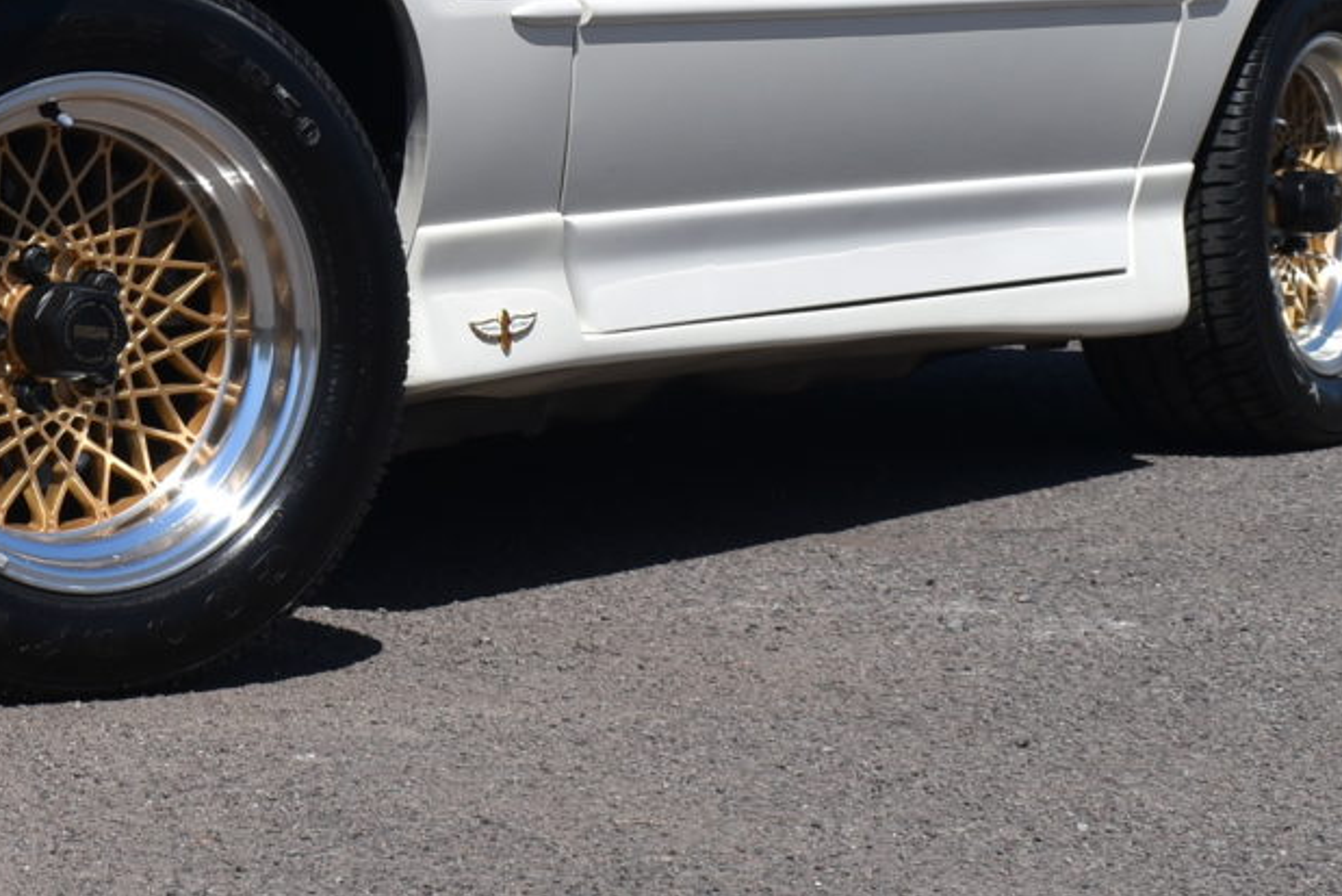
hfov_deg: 15.4
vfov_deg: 10.6
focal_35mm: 129
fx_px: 4810
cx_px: -165
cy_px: 90
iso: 100
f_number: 10
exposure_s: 1/400
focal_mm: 26
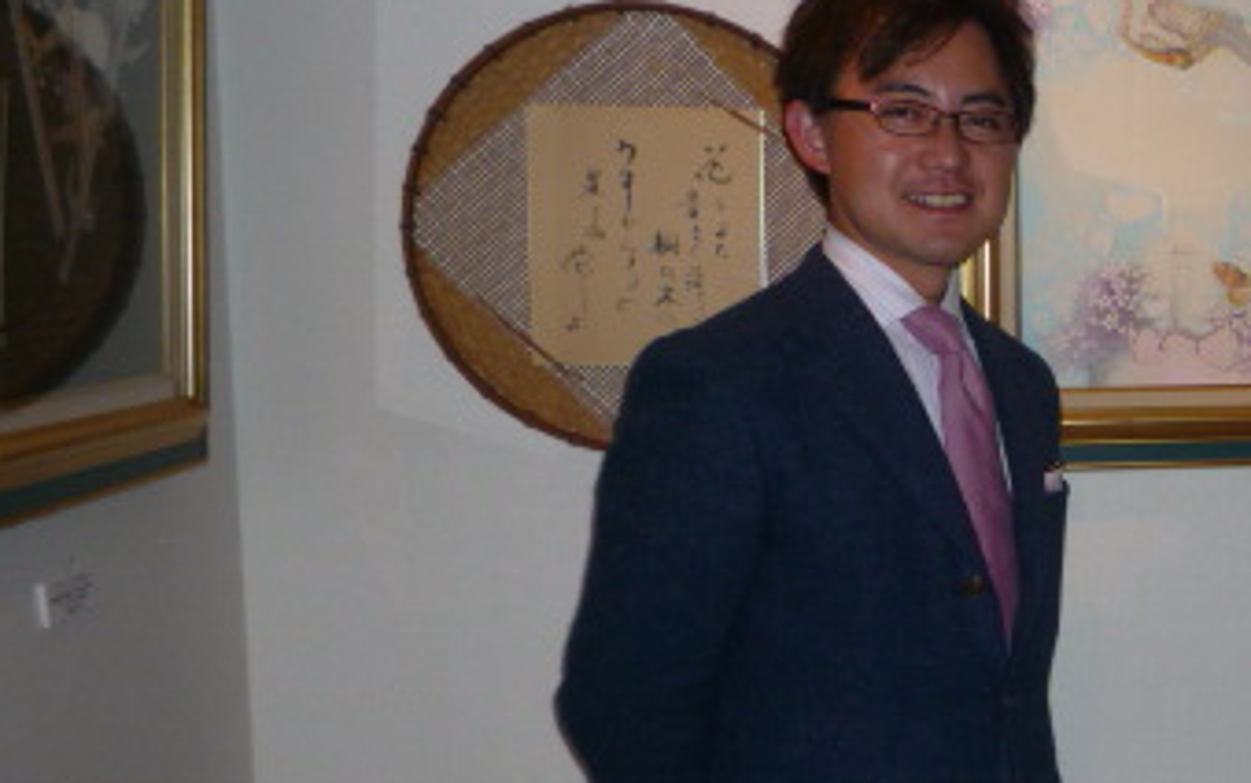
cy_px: 451
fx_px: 1705
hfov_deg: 37.3
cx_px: 1162
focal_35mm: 50
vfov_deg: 25.8
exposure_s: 1/30
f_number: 2.8
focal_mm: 4.4
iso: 100
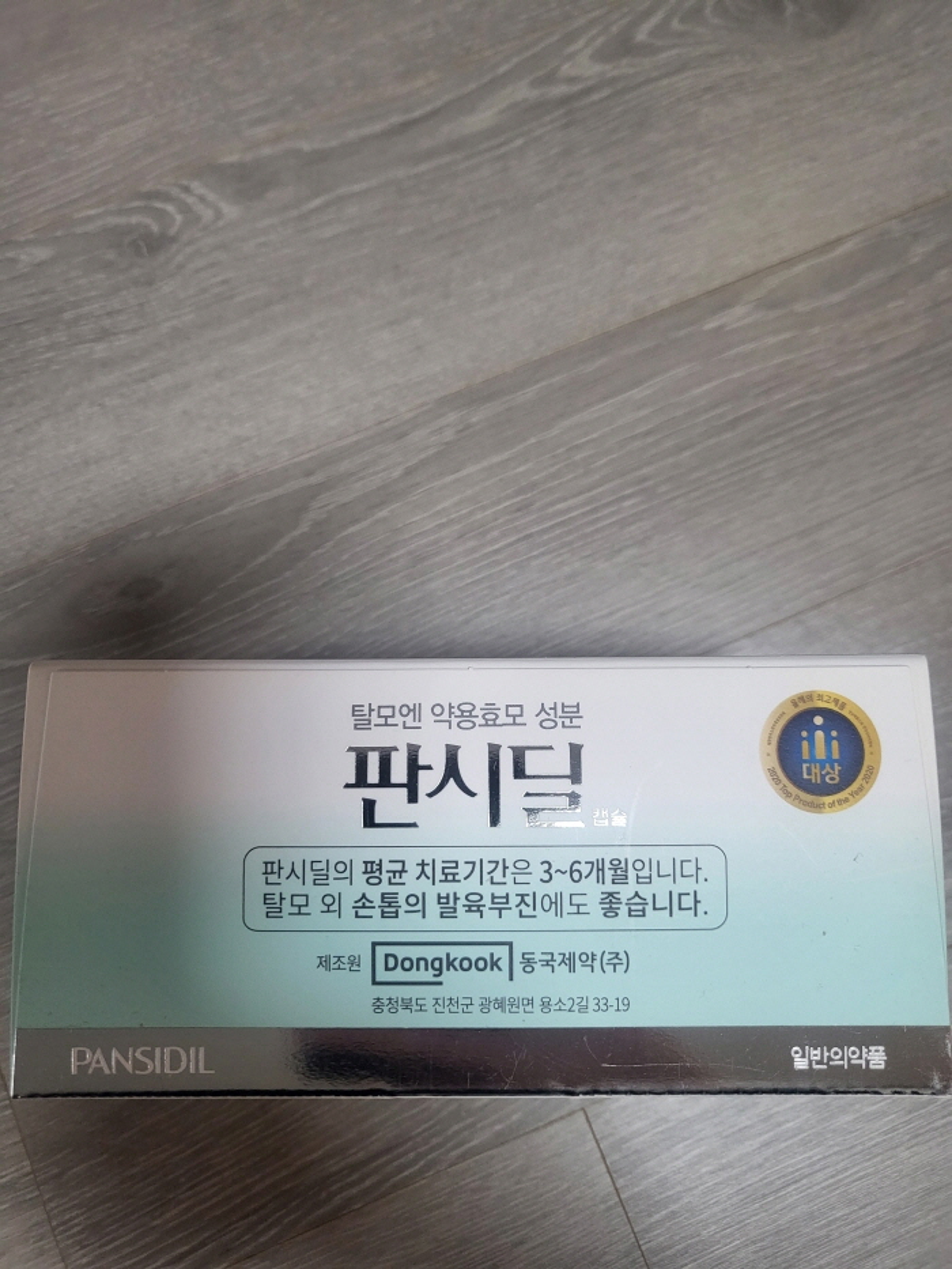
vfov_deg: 67.3
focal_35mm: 26
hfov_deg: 53.1
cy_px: 634
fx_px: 953
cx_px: 476
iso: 250
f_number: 1.8
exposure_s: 1/120
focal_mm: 4.25
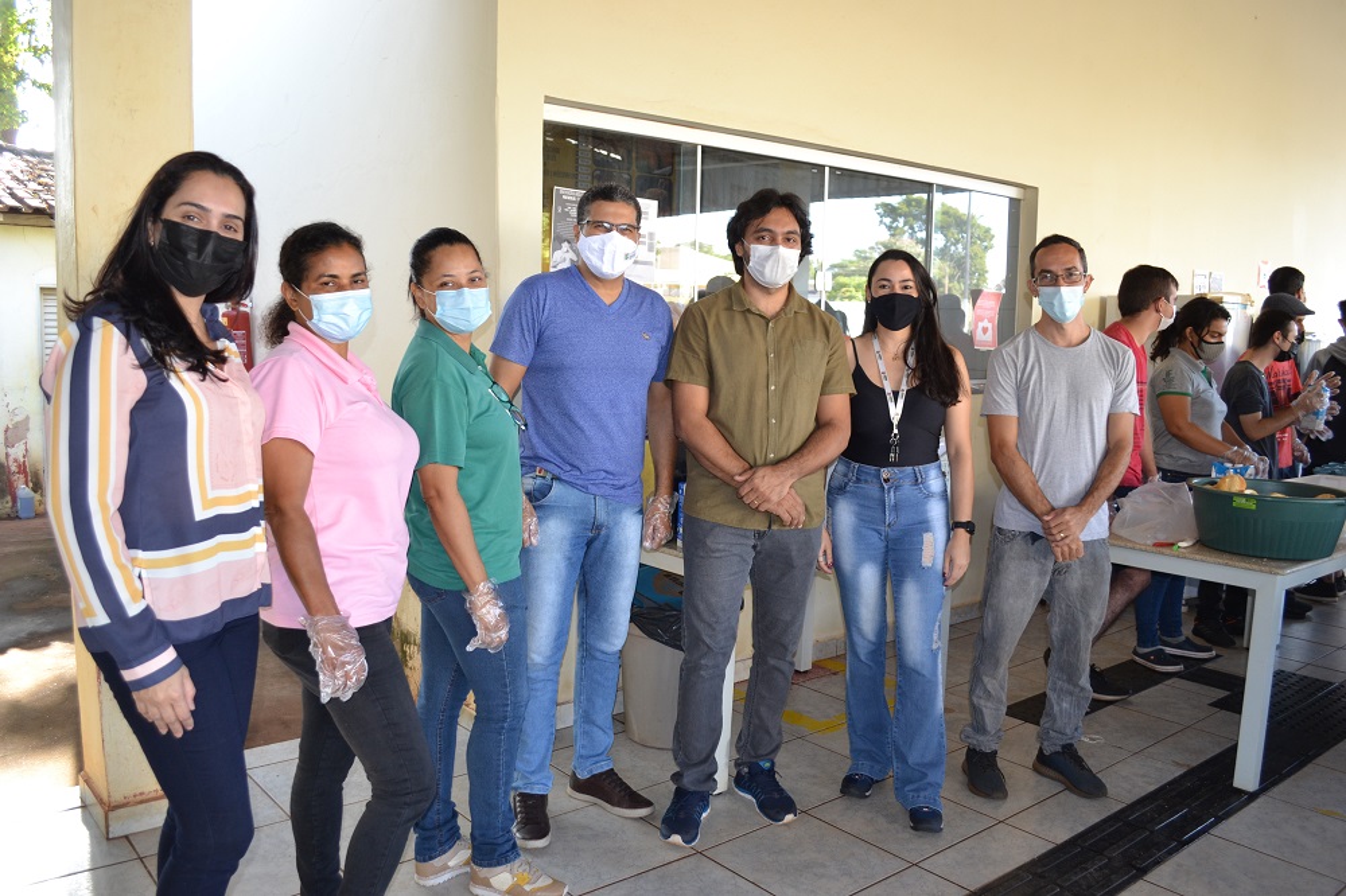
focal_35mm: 27
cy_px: 448
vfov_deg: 47.9
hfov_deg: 67.4
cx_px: 673
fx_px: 1009
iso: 400
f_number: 3.5
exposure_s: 1/60
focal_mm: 18
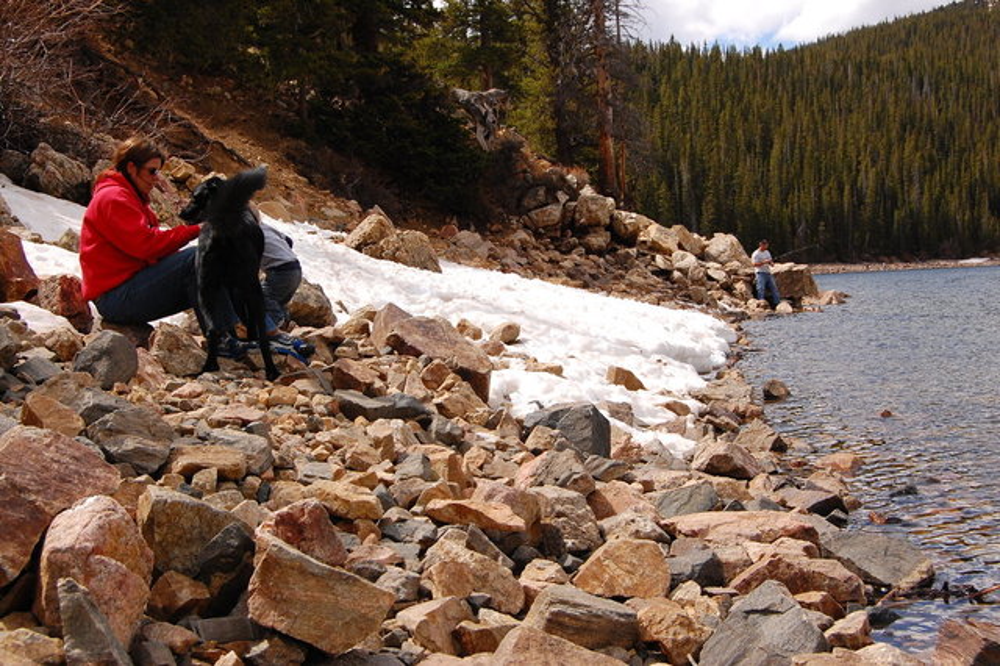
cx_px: 500
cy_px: 333
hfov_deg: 42.3
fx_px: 1291
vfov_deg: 28.9
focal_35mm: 46
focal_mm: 31
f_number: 11
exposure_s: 1/500
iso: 400
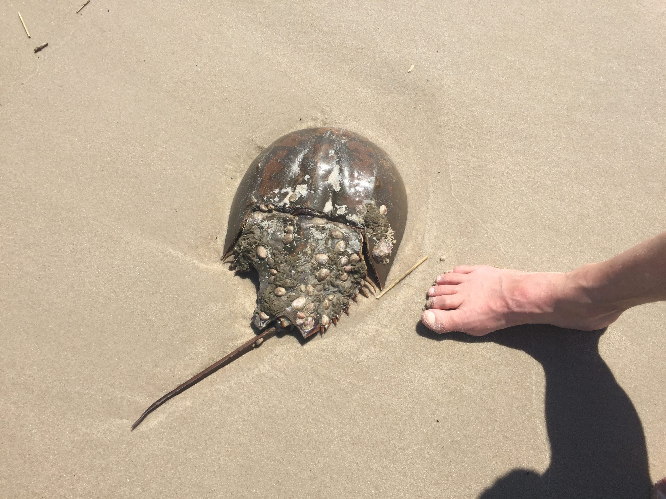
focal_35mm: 29
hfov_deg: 61.7
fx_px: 558
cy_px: 250
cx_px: 333
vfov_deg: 48.2
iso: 32
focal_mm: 4.15
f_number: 2.2
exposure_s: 1/3049
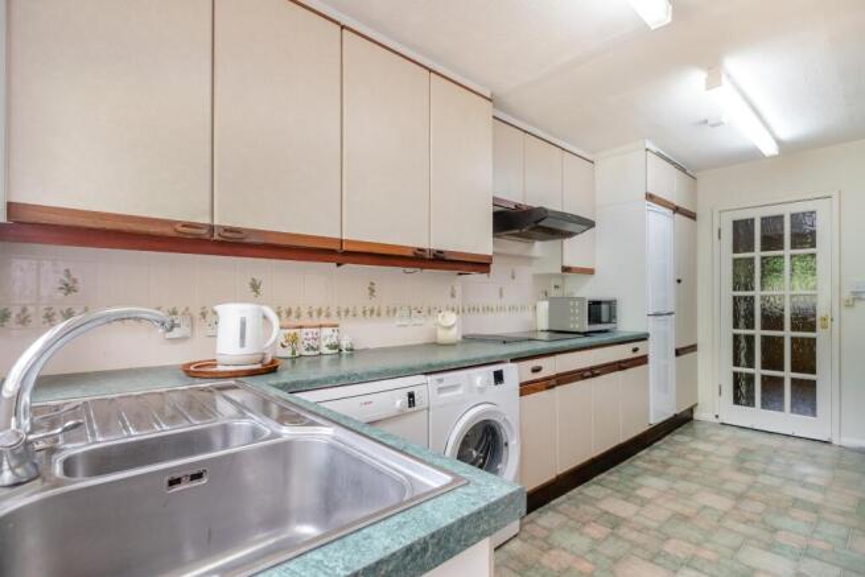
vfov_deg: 72.1
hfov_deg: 95.0
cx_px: 432
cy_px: 288
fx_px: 397
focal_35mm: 16
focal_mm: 11
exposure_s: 1/125
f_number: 8
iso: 400
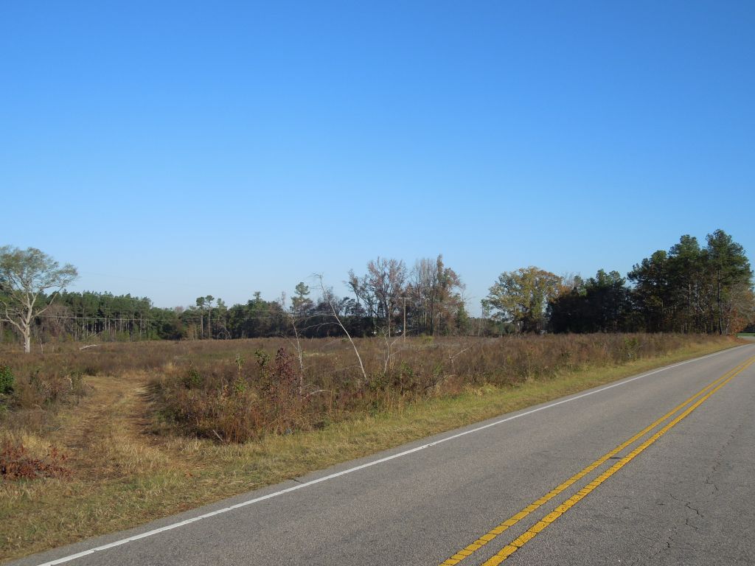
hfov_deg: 58.4
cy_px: 283
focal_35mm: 31
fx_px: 676
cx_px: 378
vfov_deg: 45.4
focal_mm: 5.6
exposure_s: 1/1000
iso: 100
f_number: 3.6
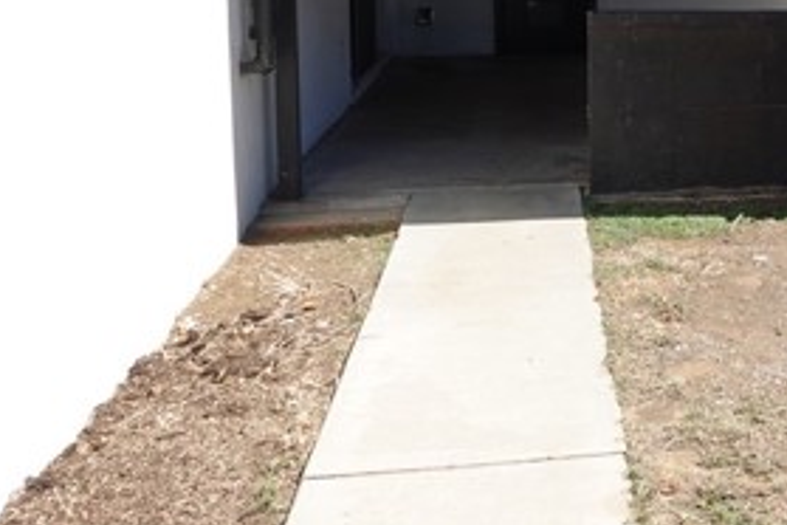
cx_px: 863
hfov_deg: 32.1
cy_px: 30
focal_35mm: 55
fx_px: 1202
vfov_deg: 23.8
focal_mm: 9.4
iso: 125
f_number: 4
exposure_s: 1/640
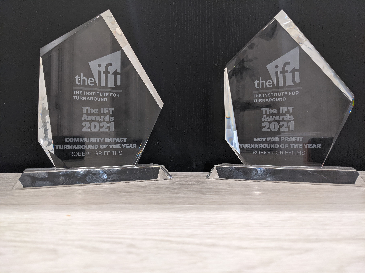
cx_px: 182
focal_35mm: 27
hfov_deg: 65.3
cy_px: 136
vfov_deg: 51.4
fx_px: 285
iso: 170
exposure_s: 1/25
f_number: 1.73
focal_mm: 4.38
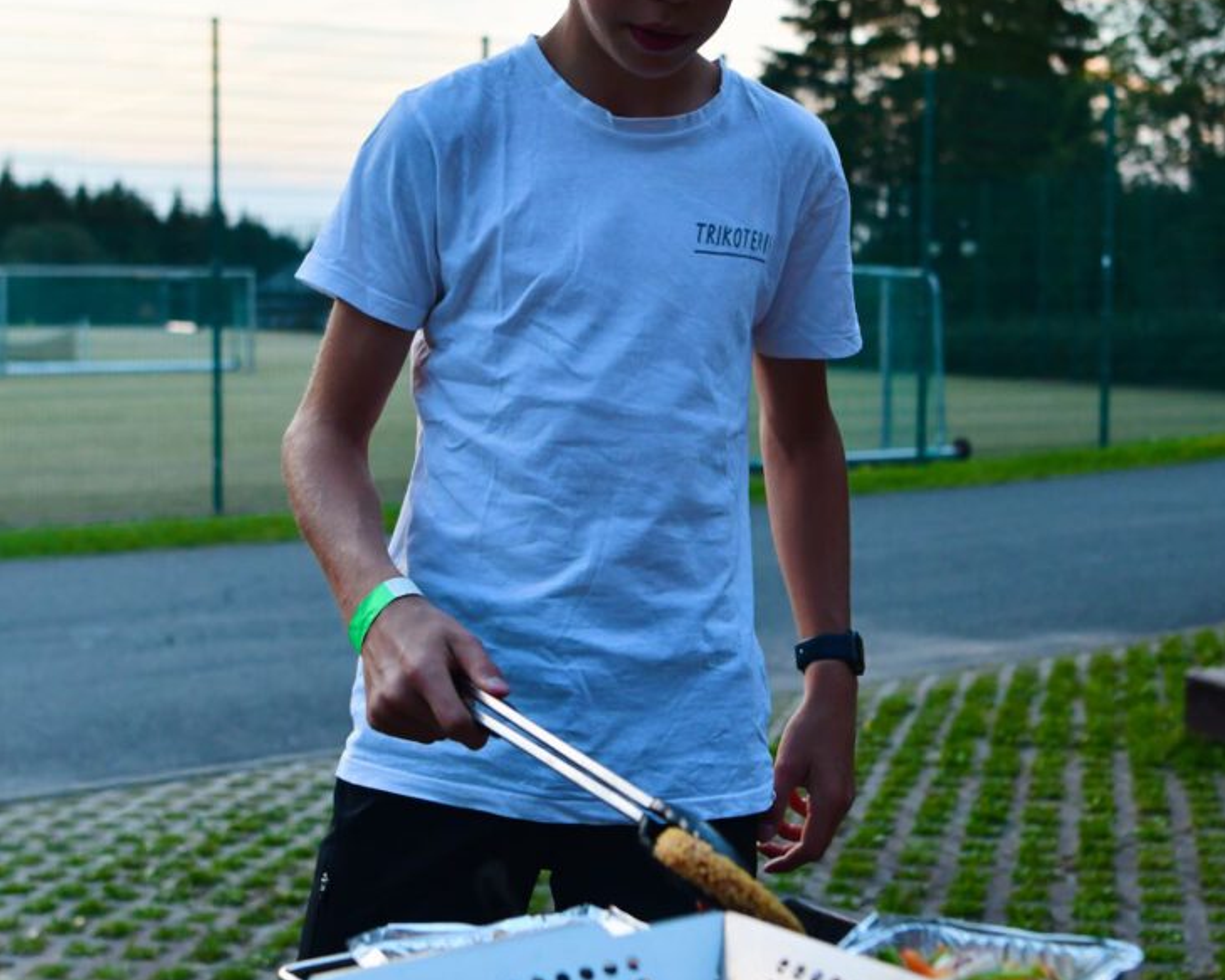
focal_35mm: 51
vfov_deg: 29.6
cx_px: 614
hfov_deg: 36.7
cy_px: 403
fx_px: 1849
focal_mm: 24
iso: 800
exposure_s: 1/200
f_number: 2.8
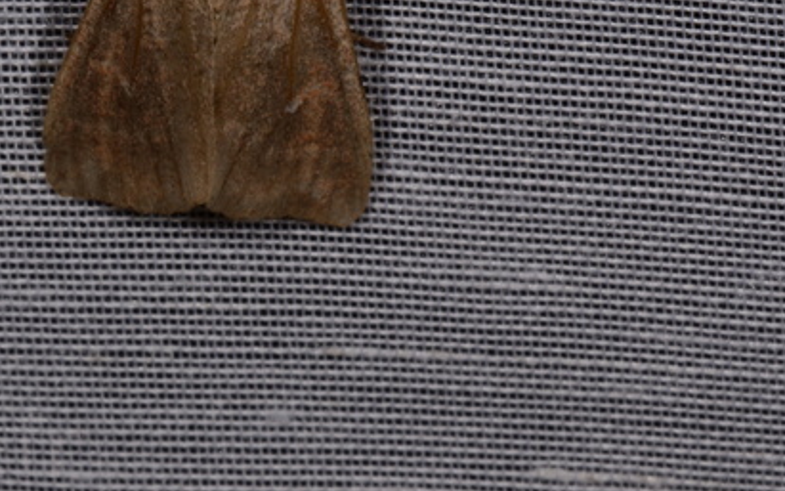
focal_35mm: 250
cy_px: 6
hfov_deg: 8.4
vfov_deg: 5.2
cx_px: 235
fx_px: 5349
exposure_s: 1/60
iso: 100
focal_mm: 85
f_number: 32
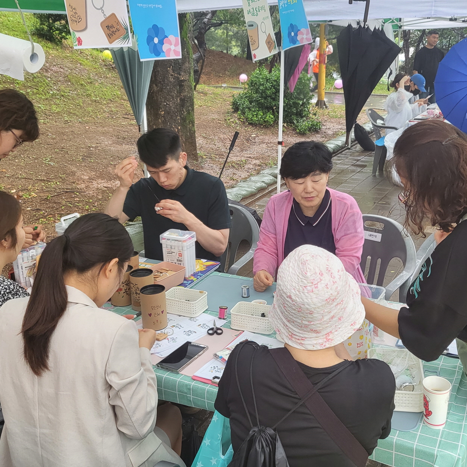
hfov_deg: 44.9
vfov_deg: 44.9
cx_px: 259
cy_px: 210
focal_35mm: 37
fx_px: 565
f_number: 1.8
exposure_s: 1/120
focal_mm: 4.25
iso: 125
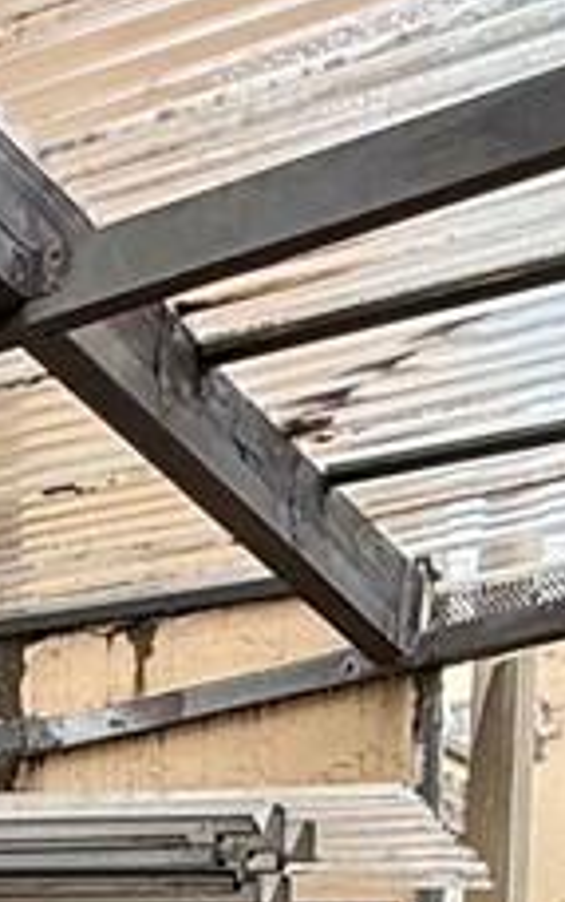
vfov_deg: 15.4
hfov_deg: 10.2
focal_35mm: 104
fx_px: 2556
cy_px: 1879
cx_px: -968
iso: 50
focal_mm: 2.22
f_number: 2.2
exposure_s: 1/244
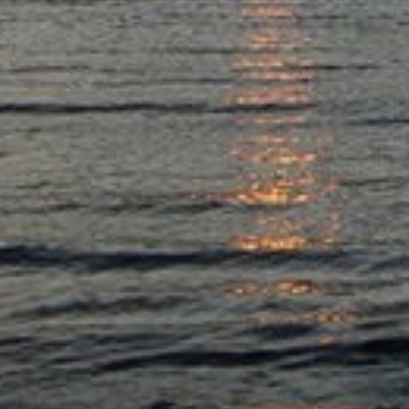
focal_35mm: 147
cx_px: 271
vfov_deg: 11.3
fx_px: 1965
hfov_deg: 11.9
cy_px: -249
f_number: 5.6
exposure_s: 1/320
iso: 80
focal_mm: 6
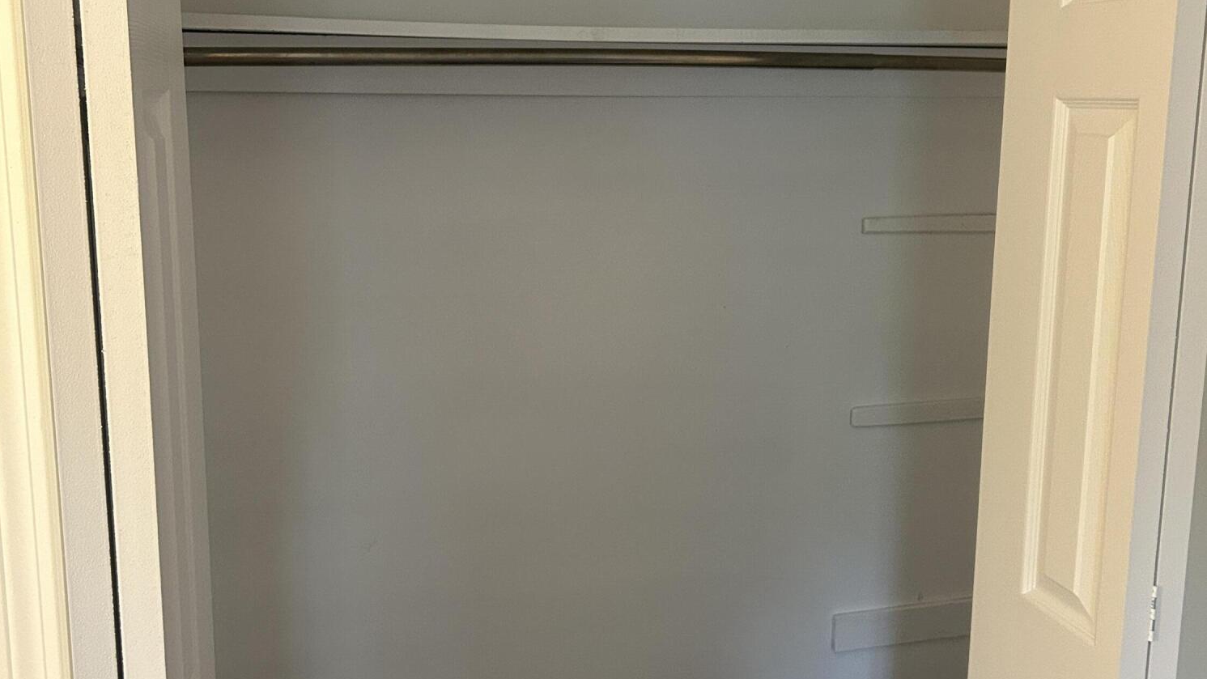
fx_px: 1216
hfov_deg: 52.8
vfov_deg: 31.2
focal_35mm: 38
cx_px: 601
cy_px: 329
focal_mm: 5.7
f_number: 1.5
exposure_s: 1/60
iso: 400
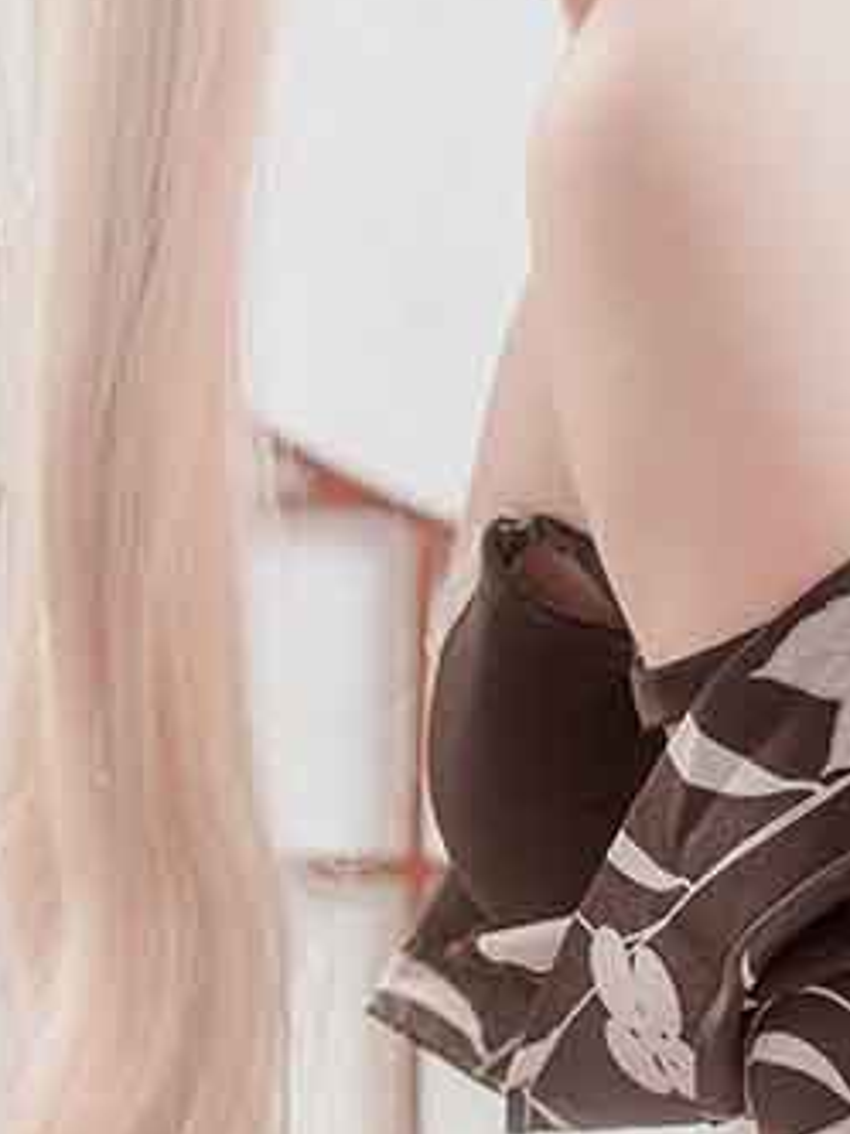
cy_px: 1081
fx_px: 11721
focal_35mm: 358
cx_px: 464
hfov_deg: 4.2
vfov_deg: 5.5
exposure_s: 1/250
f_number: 2.8
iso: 200
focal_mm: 55
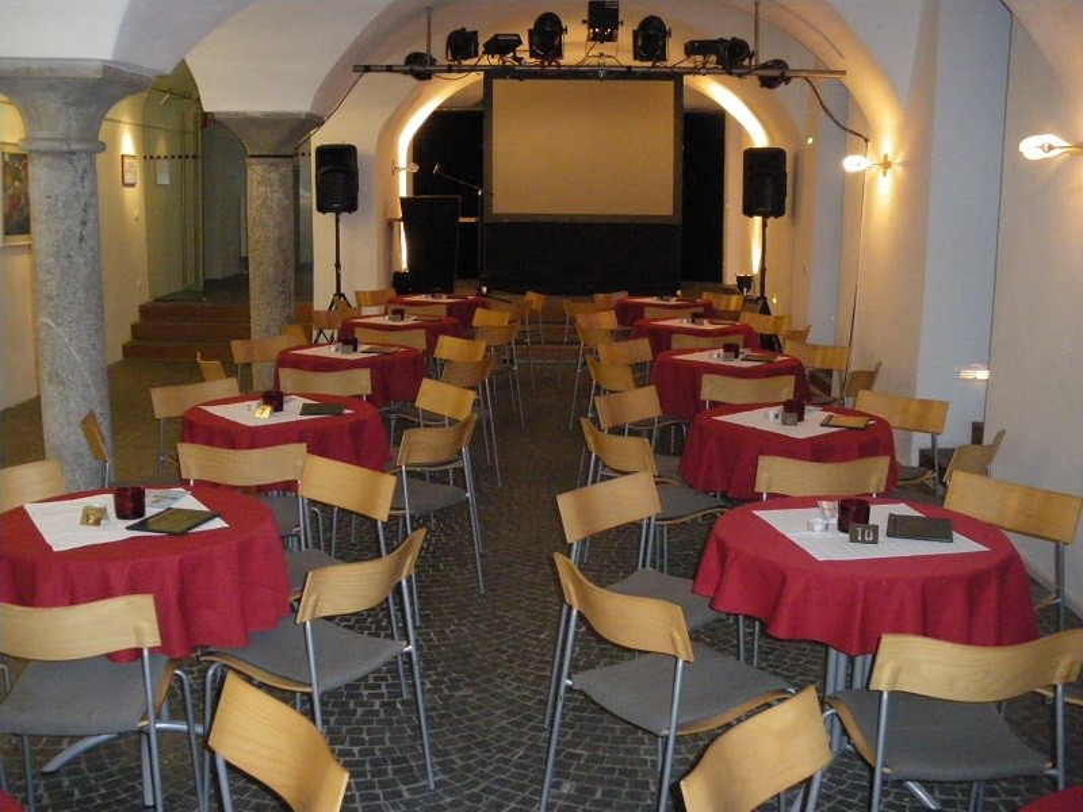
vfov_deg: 39.7
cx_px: 542
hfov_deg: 51.4
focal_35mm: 36
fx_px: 1126
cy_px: 406
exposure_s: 1/50
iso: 800
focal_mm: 6.3
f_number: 3.5
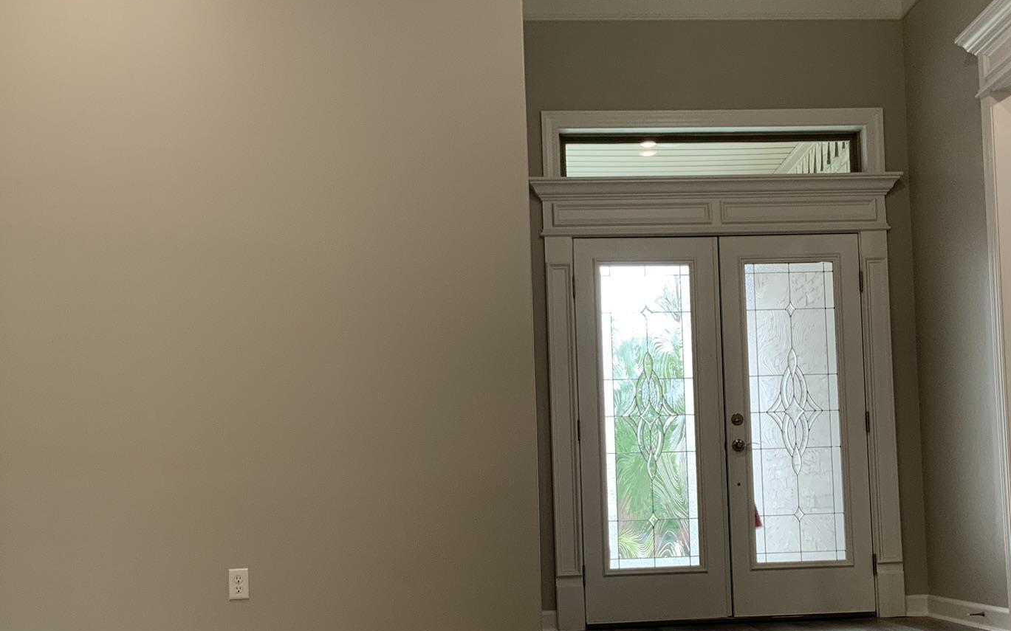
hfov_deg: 43.2
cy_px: 440
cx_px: 614
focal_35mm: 46
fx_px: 1267
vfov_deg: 27.7
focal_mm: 3
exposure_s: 1/60
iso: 50
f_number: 1.8
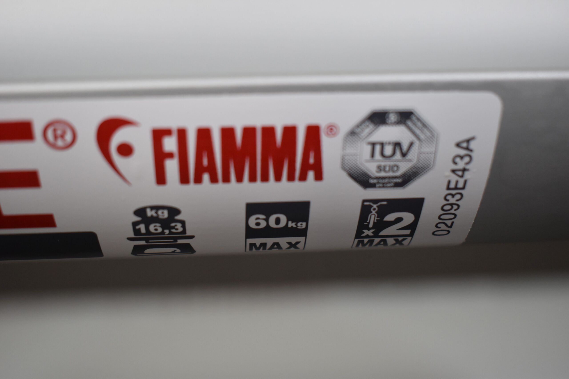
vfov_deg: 28.1
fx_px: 759
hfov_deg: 41.1
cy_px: 190
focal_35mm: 48
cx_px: 284
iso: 640
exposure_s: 1/250
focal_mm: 32
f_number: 4.5
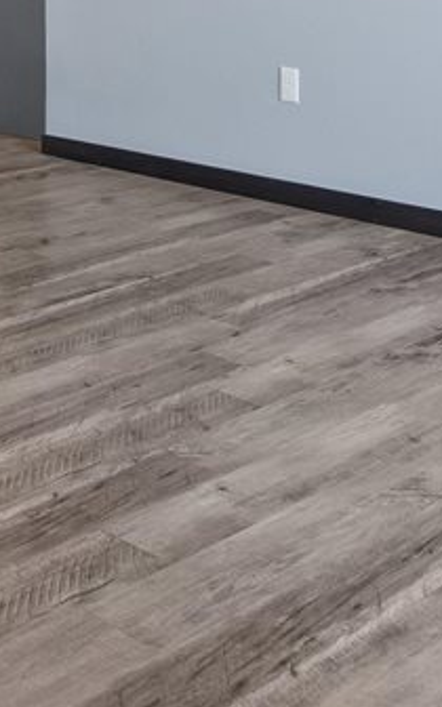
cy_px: -79
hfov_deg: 18.5
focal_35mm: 66
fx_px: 1272
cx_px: -118
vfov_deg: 28.2
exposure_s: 1/30
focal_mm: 17
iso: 800
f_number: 8
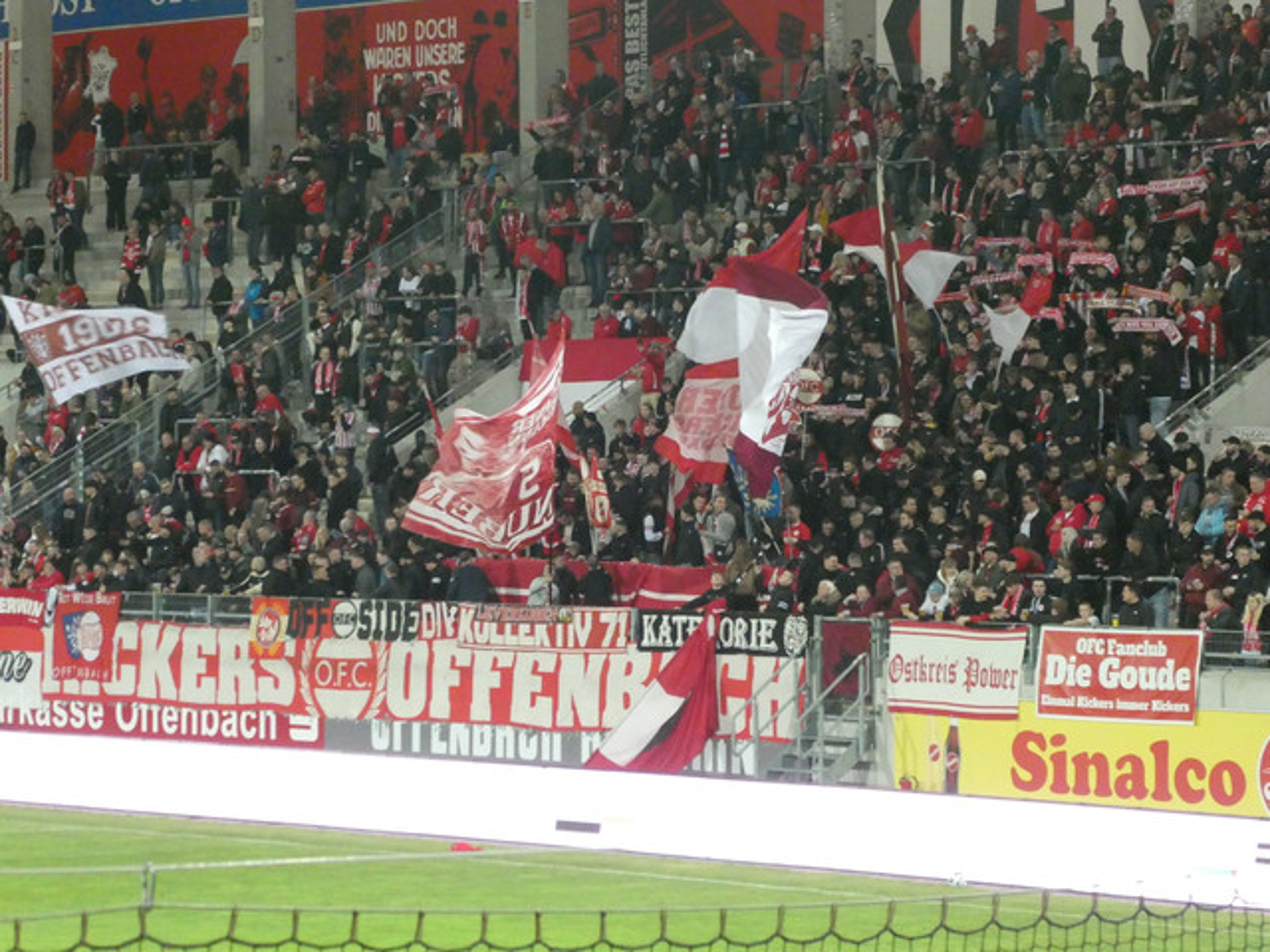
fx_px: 5540
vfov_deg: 9.8
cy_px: 476
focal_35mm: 151
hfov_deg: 13.1
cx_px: 635
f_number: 5.4
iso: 1250
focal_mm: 27.1
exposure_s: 1/80
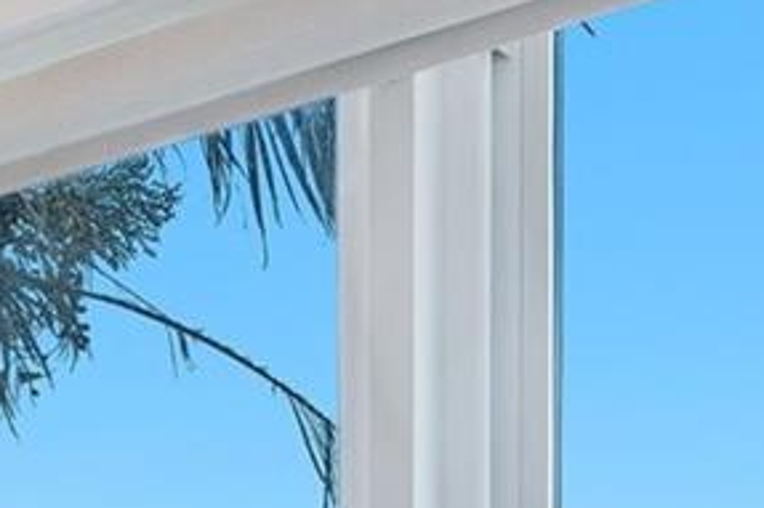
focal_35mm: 106
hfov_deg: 18.3
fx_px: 2248
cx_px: -154
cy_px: 1068
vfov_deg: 11.4
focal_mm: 19
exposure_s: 1/20
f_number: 8
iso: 200
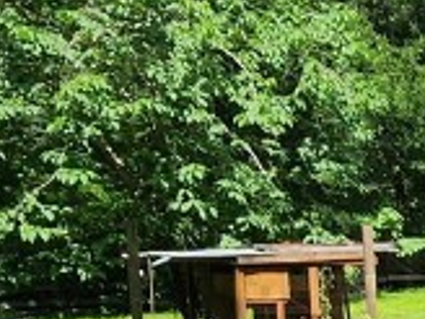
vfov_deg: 17.3
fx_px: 994
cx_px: 886
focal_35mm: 81
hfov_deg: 16.8
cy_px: 389
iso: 50
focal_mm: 2.2
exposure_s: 1/1533
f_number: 2.2
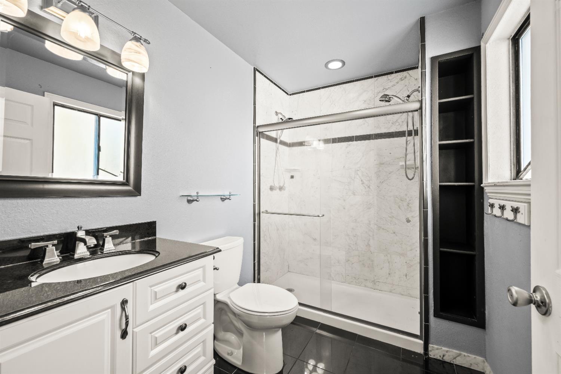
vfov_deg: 81.2
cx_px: 280
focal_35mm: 14
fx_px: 218
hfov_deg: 104.3
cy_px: 187
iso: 200
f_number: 8
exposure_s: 1
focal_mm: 14
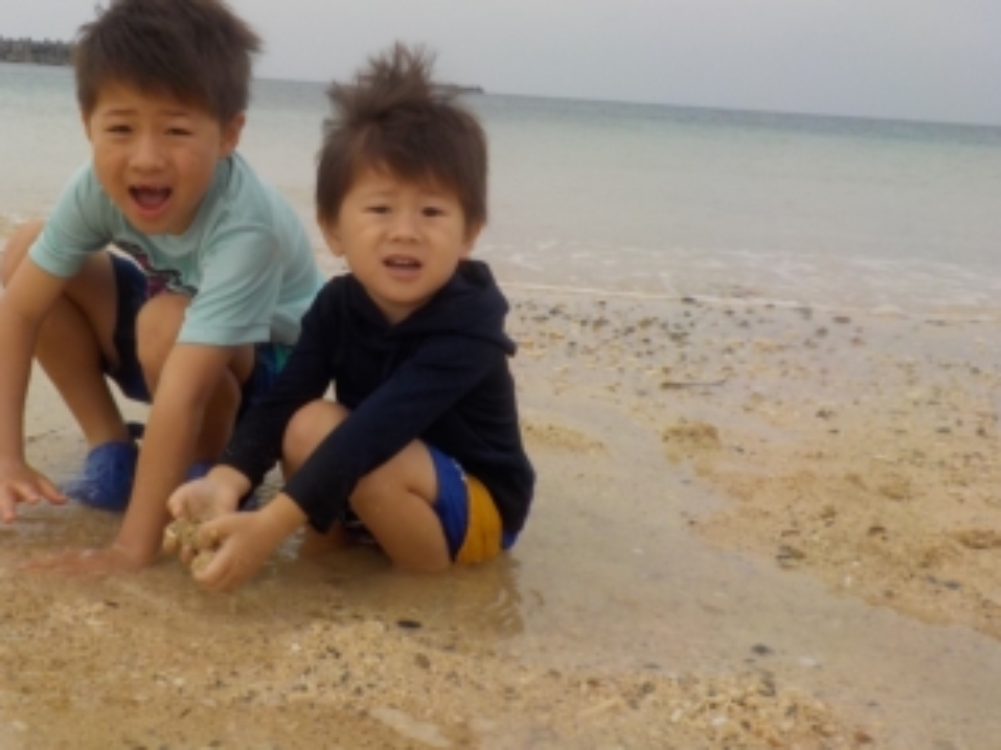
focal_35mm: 47
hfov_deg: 39.8
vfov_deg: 30.6
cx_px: 308
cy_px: 237
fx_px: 1359
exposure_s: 1/1250
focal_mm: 4.1
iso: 125
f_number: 3.3
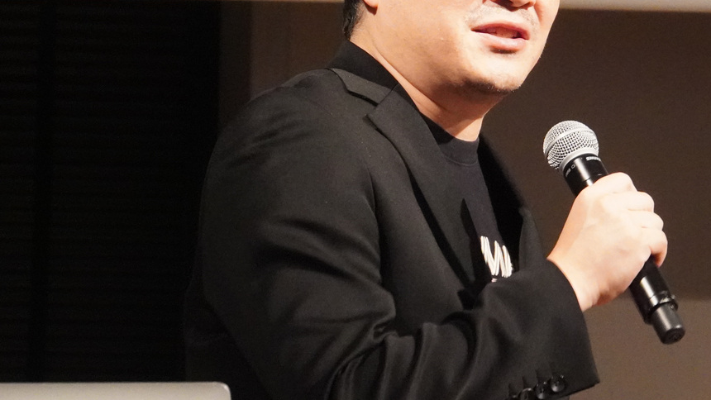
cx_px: 456
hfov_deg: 10.2
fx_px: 3964
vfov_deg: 5.8
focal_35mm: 210
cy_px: 98
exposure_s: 1/125
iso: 6400
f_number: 6.3
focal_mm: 95.9
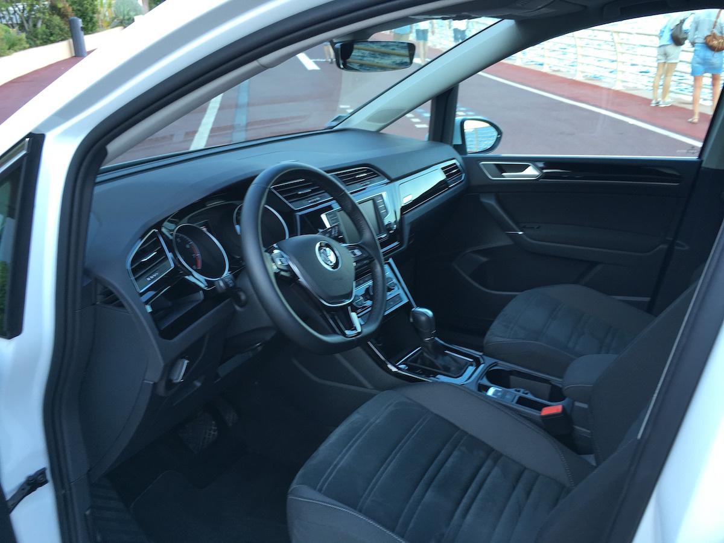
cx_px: 362
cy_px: 272
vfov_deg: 48.2
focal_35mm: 29
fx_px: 607
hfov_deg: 61.7
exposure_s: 1/50
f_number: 2.2
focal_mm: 4.15
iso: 25
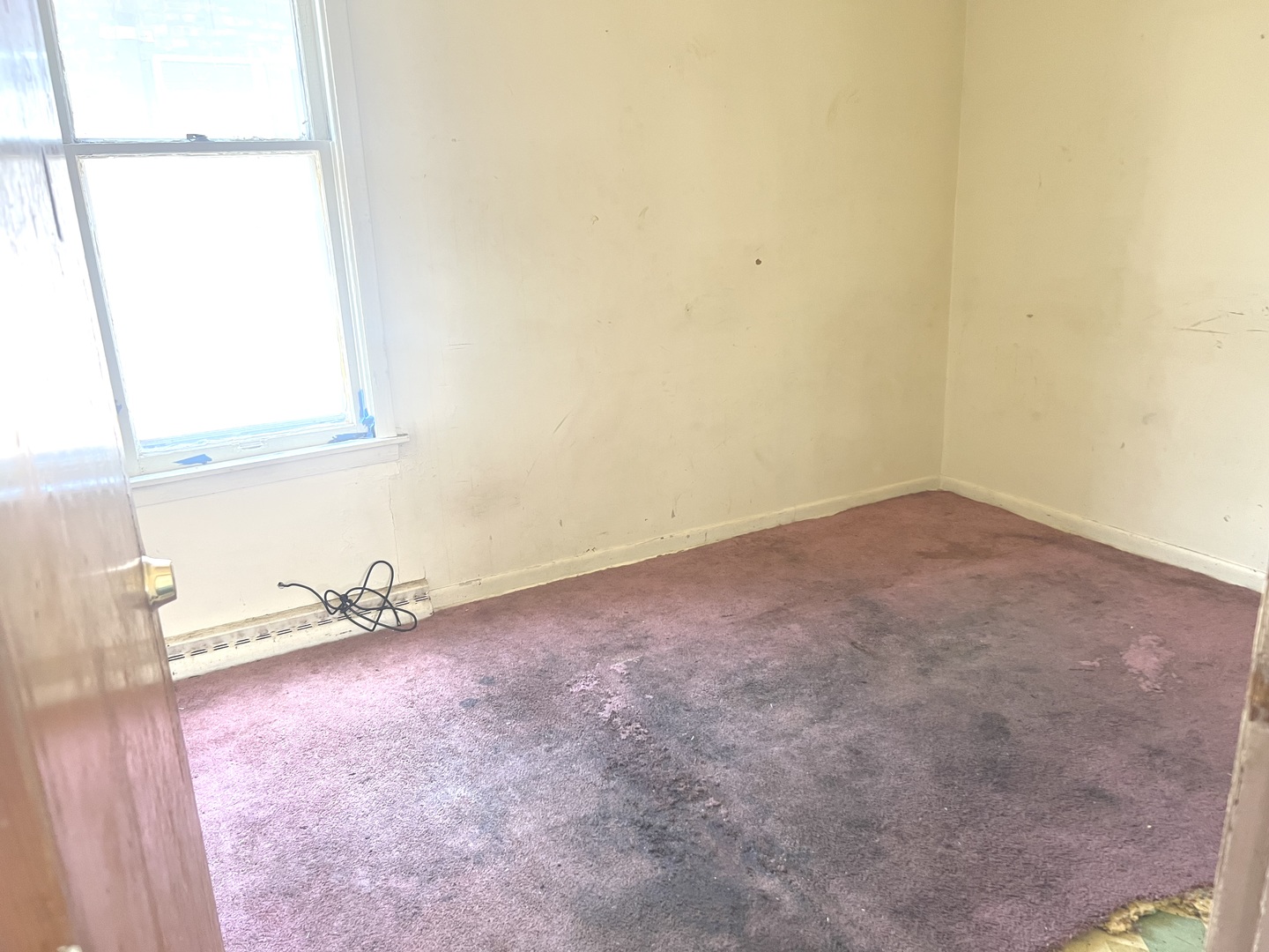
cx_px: 634
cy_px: 476
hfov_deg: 67.3
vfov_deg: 53.1
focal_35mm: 26
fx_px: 953
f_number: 1.5
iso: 125
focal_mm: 5.7
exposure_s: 1/83
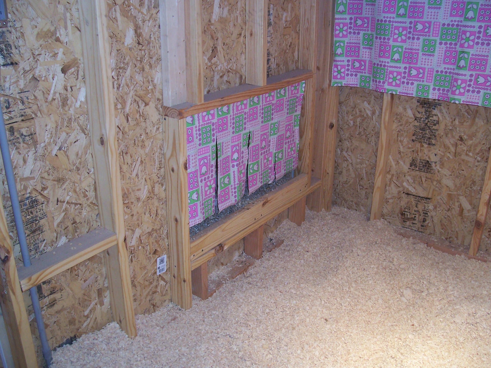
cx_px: 246
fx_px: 482
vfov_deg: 41.8
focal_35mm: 34
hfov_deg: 54.0
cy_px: 184
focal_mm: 5.6
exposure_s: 1/60
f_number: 2.7
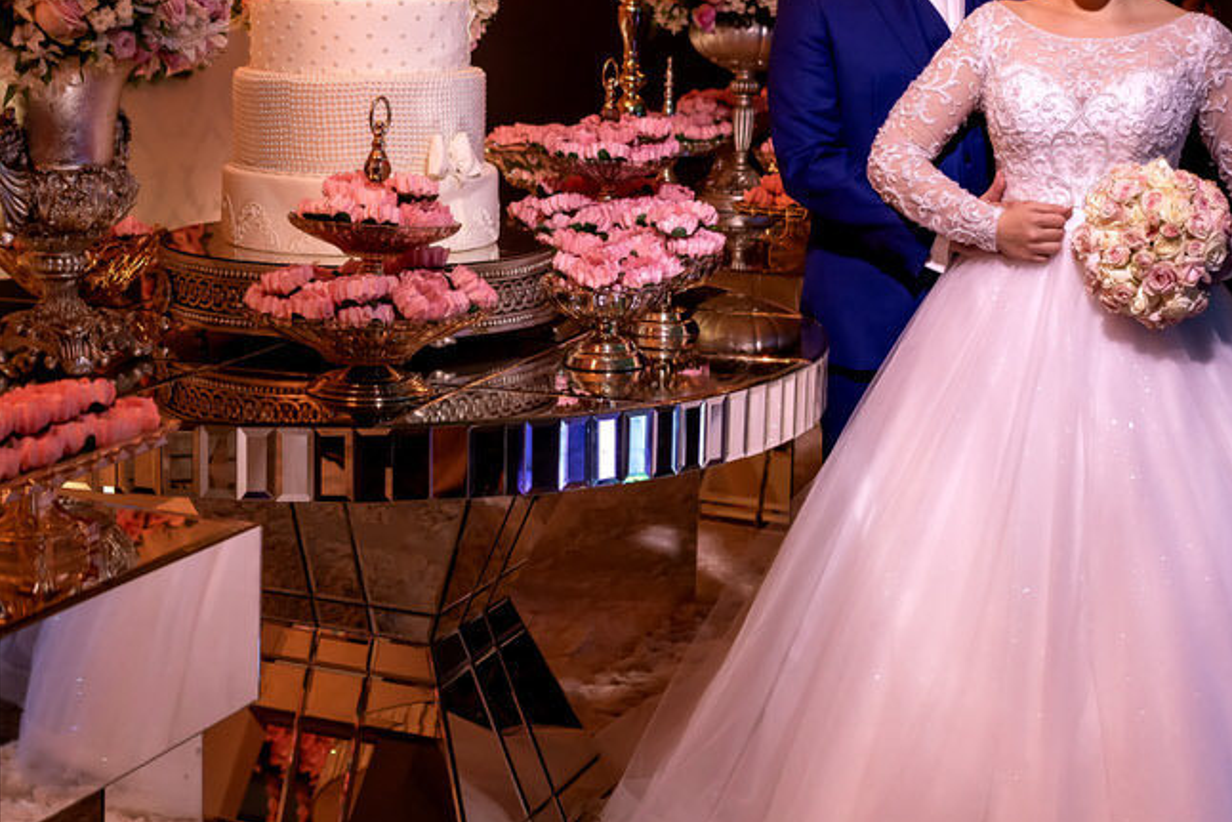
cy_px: 250
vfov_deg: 20.8
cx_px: 458
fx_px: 2225
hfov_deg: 30.8
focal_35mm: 65
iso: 1000
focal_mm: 35
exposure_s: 1/200
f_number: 2.8
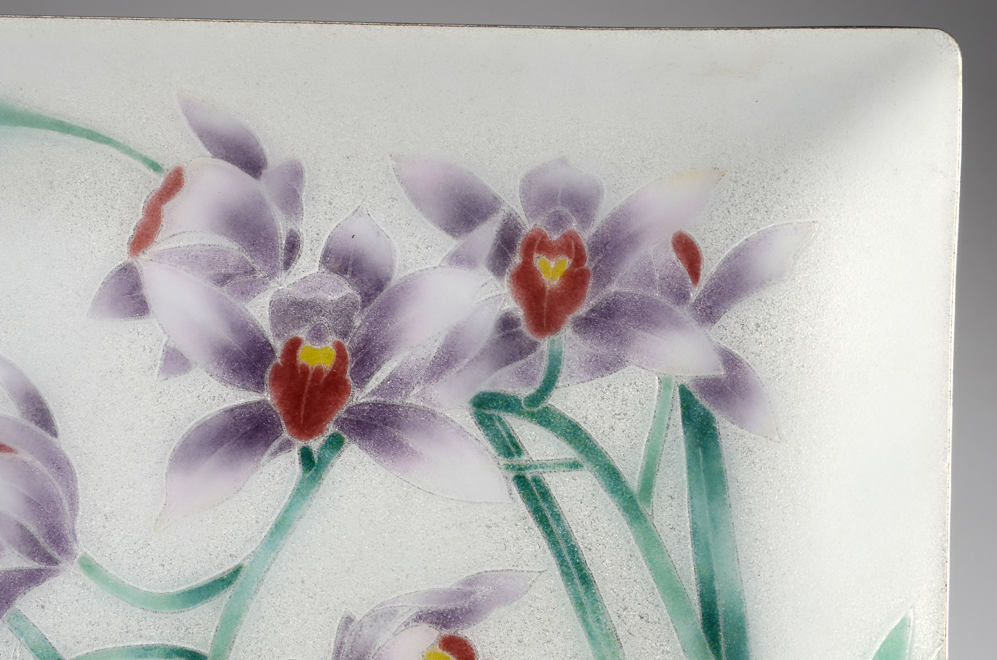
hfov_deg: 33.5
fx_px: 1658
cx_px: 498
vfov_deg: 22.5
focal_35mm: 60
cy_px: 330
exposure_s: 1/80
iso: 100
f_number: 16
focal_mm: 40
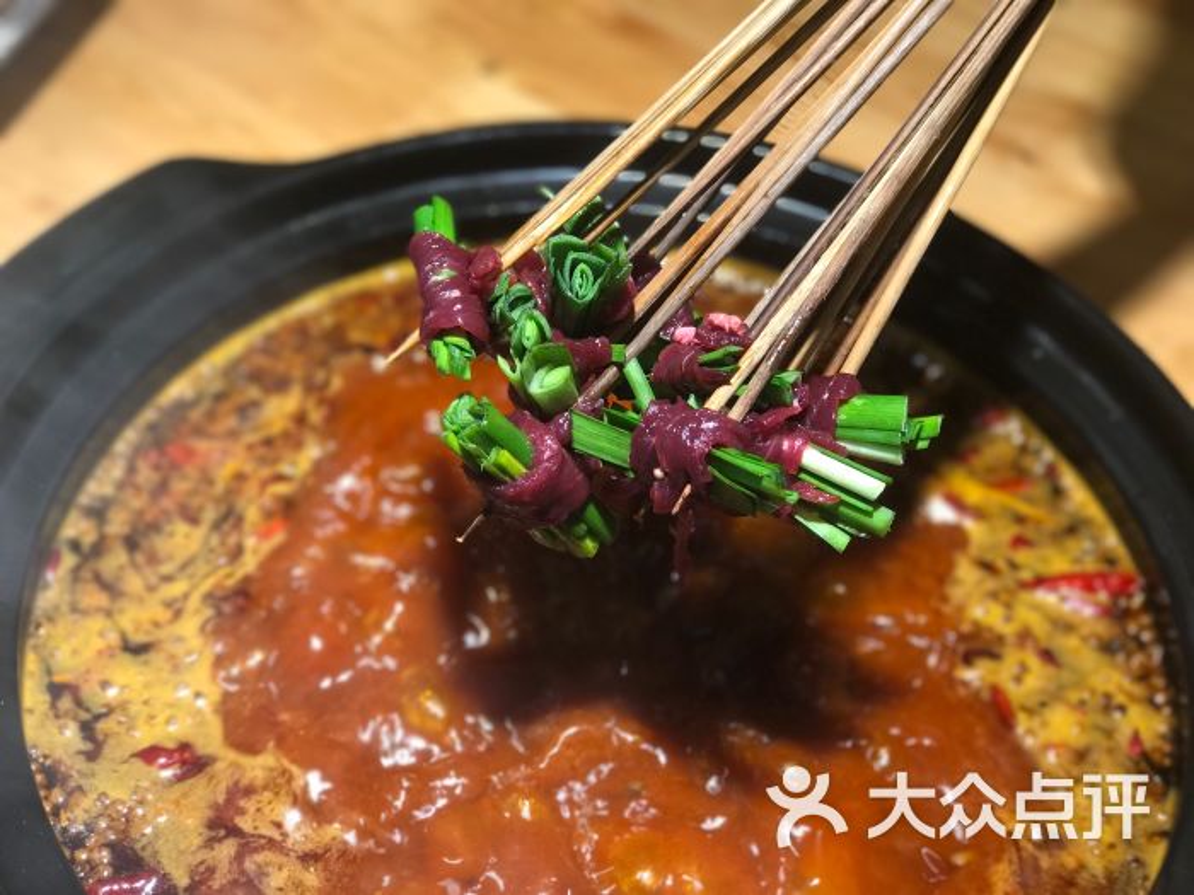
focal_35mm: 57
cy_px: 448
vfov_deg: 25.7
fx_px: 1966
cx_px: 597
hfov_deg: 33.8
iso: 64
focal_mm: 6.6
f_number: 2.8
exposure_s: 1/50
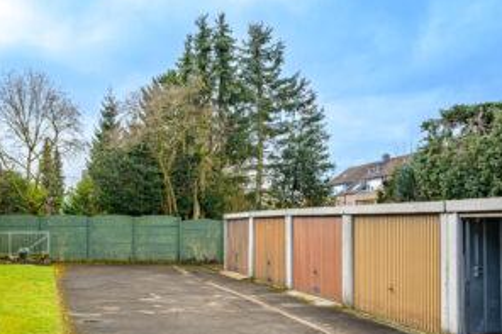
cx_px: 137
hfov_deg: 54.0
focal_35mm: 34
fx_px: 471
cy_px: 229
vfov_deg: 38.5
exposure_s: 1/250
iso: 250
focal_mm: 20.5
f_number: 9
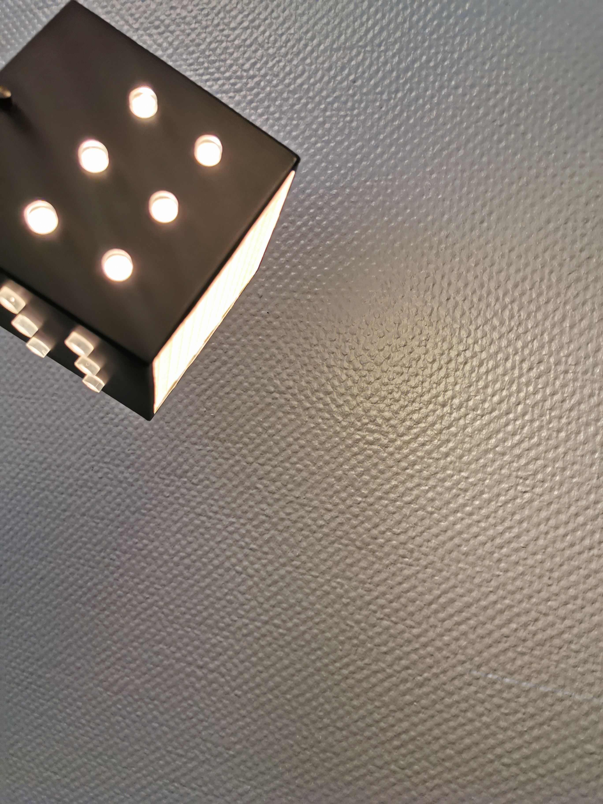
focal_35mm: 27
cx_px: 302
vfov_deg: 65.3
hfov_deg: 51.4
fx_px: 627
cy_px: 402
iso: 125
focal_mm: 5.56
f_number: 1.6
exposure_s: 1/120
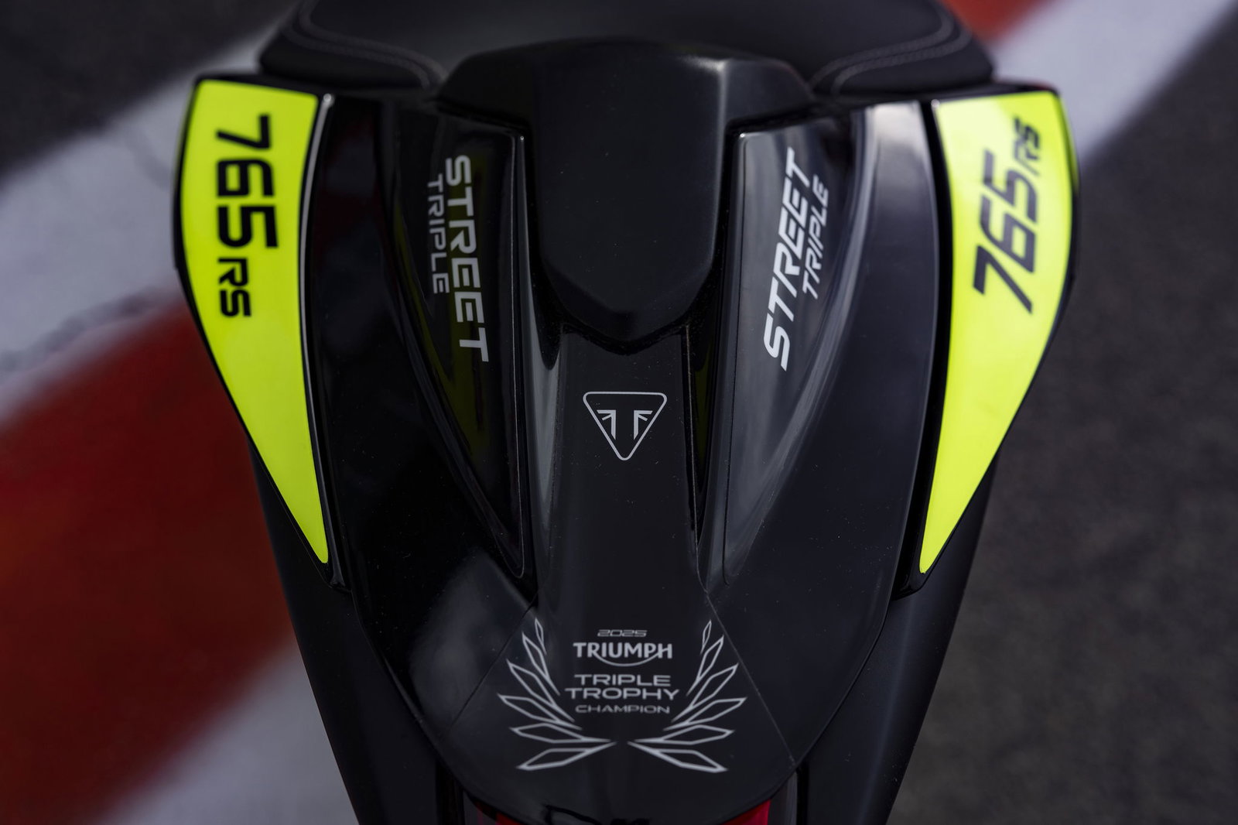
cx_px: 619
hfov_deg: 54.4
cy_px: 412
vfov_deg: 37.8
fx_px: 1203
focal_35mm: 35
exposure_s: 1/1250
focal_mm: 35
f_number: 4
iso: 200
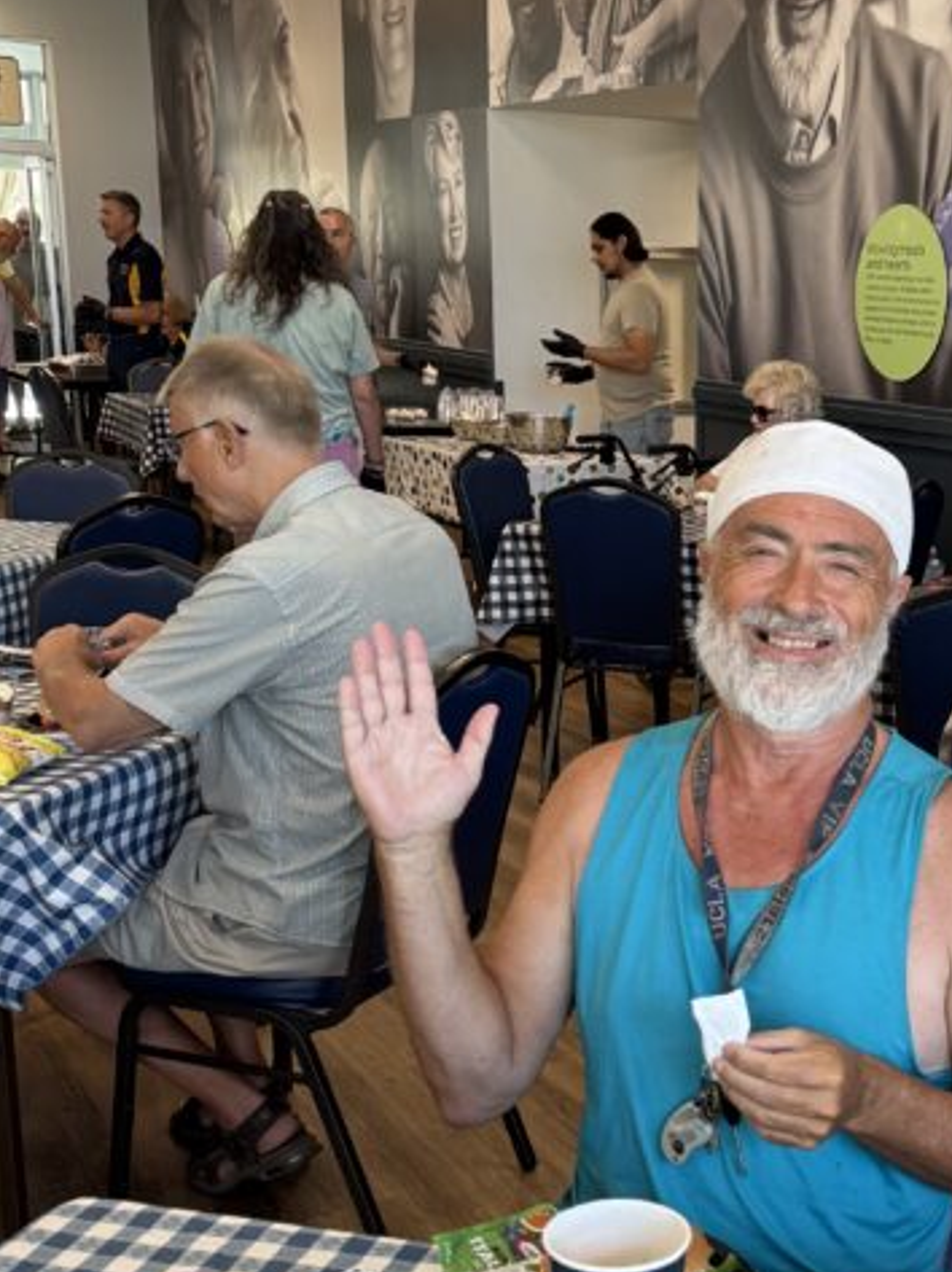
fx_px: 1909
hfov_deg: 27.0
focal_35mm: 52
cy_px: 839
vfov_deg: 36.5
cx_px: 858
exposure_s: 1/120
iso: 200
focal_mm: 6.76
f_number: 1.78
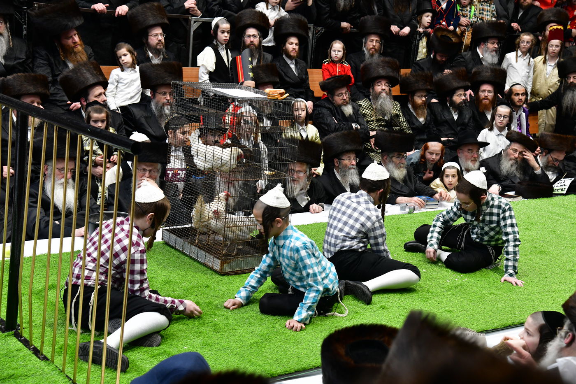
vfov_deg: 24.6
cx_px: 288
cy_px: 192
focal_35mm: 55
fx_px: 880
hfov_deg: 36.3
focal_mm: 55
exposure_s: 1/100
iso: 2000
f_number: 5.6
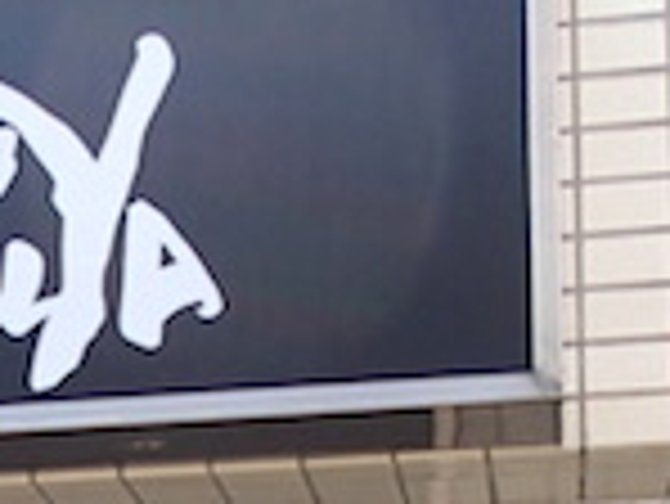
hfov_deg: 14.3
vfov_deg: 10.3
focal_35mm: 134
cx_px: -85
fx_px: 2596
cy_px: 954
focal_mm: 4.5
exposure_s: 1/100
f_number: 2.8
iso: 100
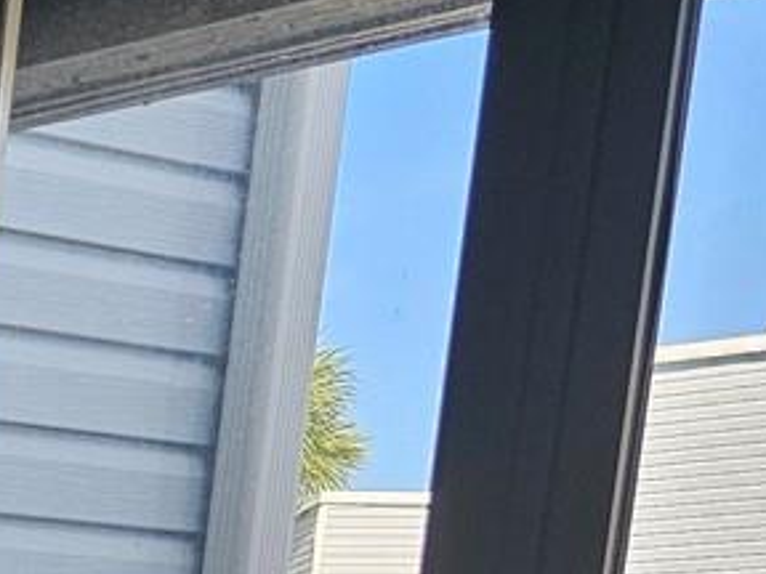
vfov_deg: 9.7
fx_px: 2832
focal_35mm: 128
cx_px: -920
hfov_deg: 12.8
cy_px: 1533
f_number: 1.7
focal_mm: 6.3
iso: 32
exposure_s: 1/359
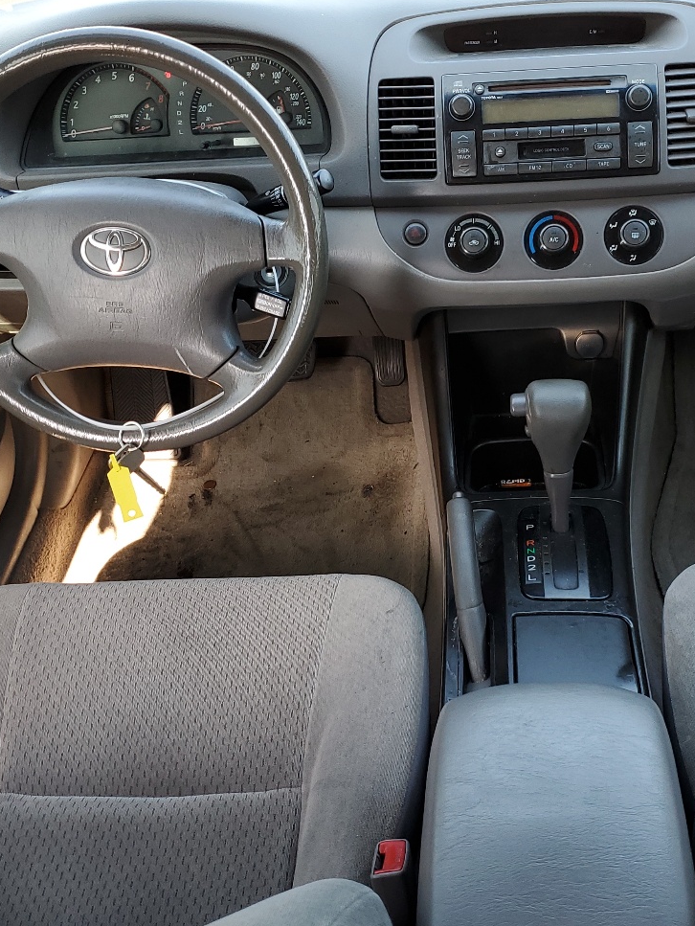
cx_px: 441
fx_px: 1150
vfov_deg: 43.8
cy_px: 493
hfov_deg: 33.4
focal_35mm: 43
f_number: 1.5
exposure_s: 1/120
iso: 50
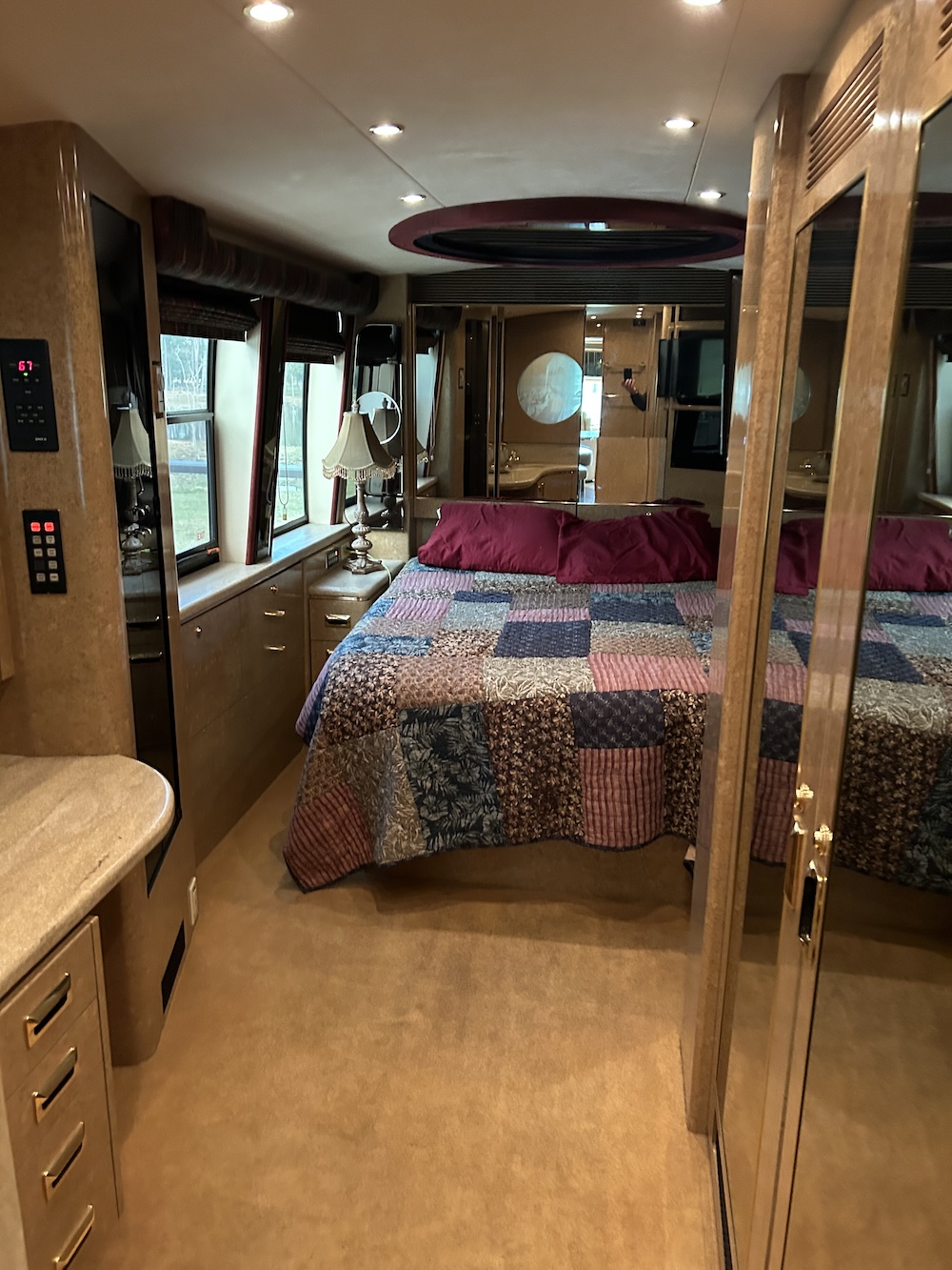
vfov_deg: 67.3
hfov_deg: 53.1
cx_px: 476
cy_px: 635
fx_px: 953
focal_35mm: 26
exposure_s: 1/38
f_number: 1.5
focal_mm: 5.7
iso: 640
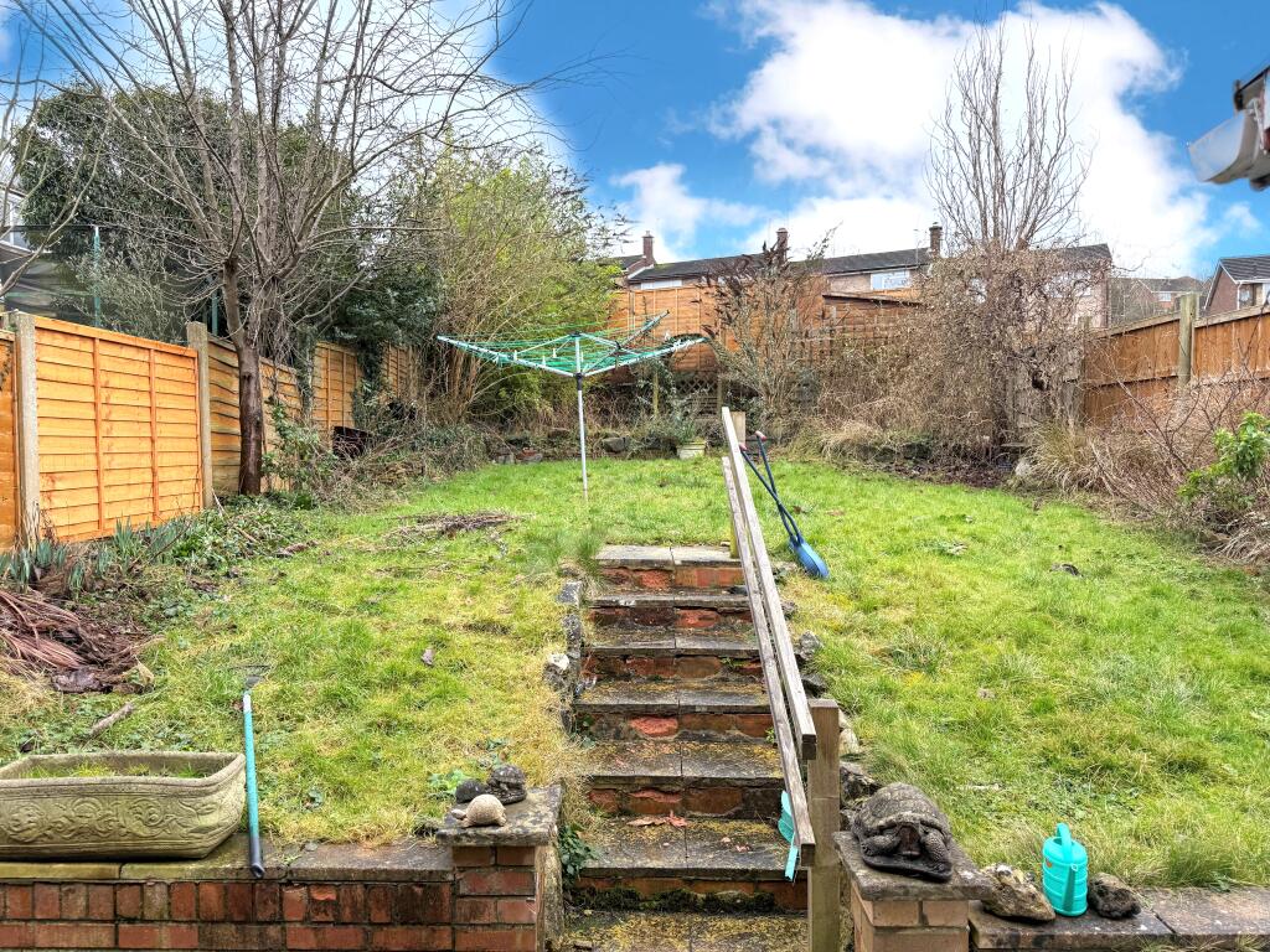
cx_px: 635
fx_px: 881
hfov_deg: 71.6
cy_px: 476
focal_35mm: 24
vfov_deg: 56.8
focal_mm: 6.76
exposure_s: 1/387
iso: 80
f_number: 1.78
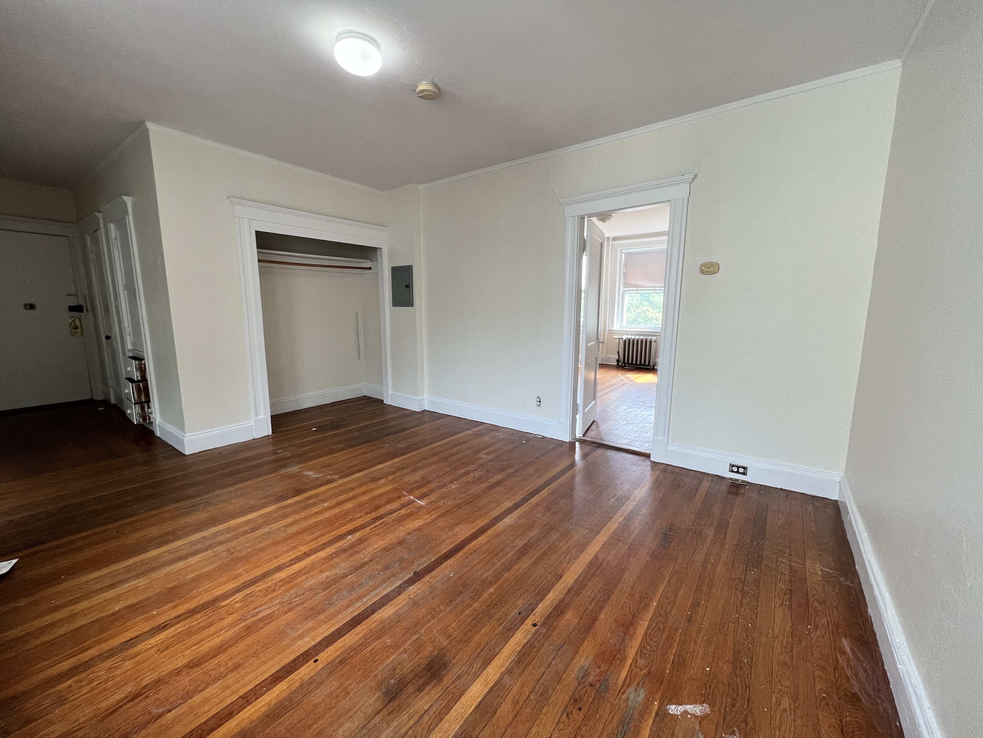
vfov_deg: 89.9
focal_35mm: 13
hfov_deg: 106.2
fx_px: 369
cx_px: 492
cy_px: 369
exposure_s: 1/120
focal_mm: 1.57
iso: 80
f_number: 1.8
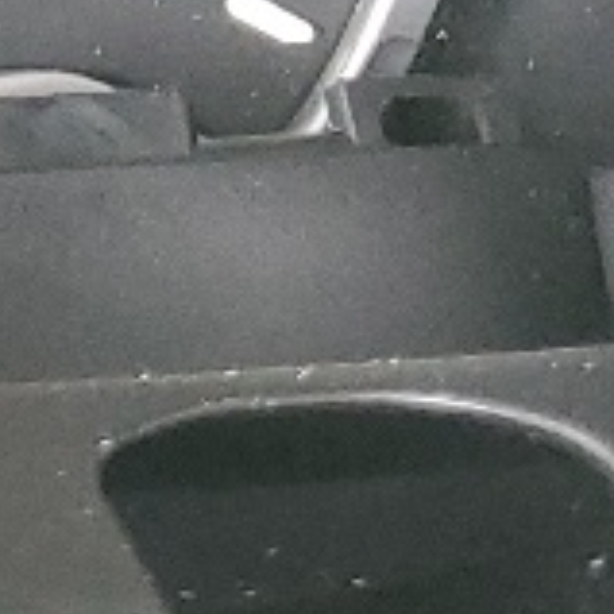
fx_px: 4636
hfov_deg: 6.5
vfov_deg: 7.4
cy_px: -413
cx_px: -1618
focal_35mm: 231
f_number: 1.5
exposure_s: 1/60.2
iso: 163
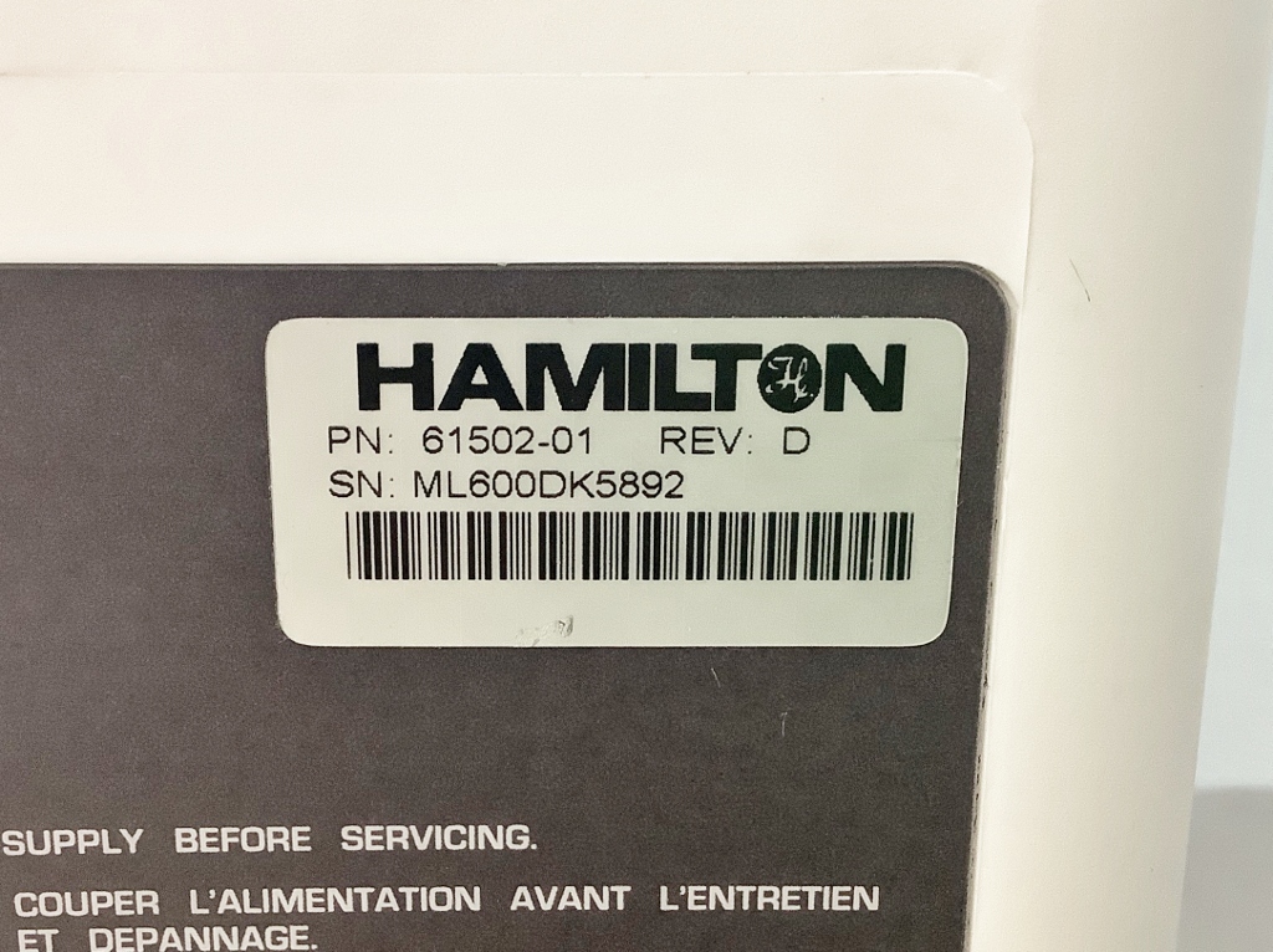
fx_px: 1139
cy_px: 476
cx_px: 636
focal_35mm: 31
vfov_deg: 45.4
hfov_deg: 58.4
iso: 250
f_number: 2.4
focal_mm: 3.3
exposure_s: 1/60
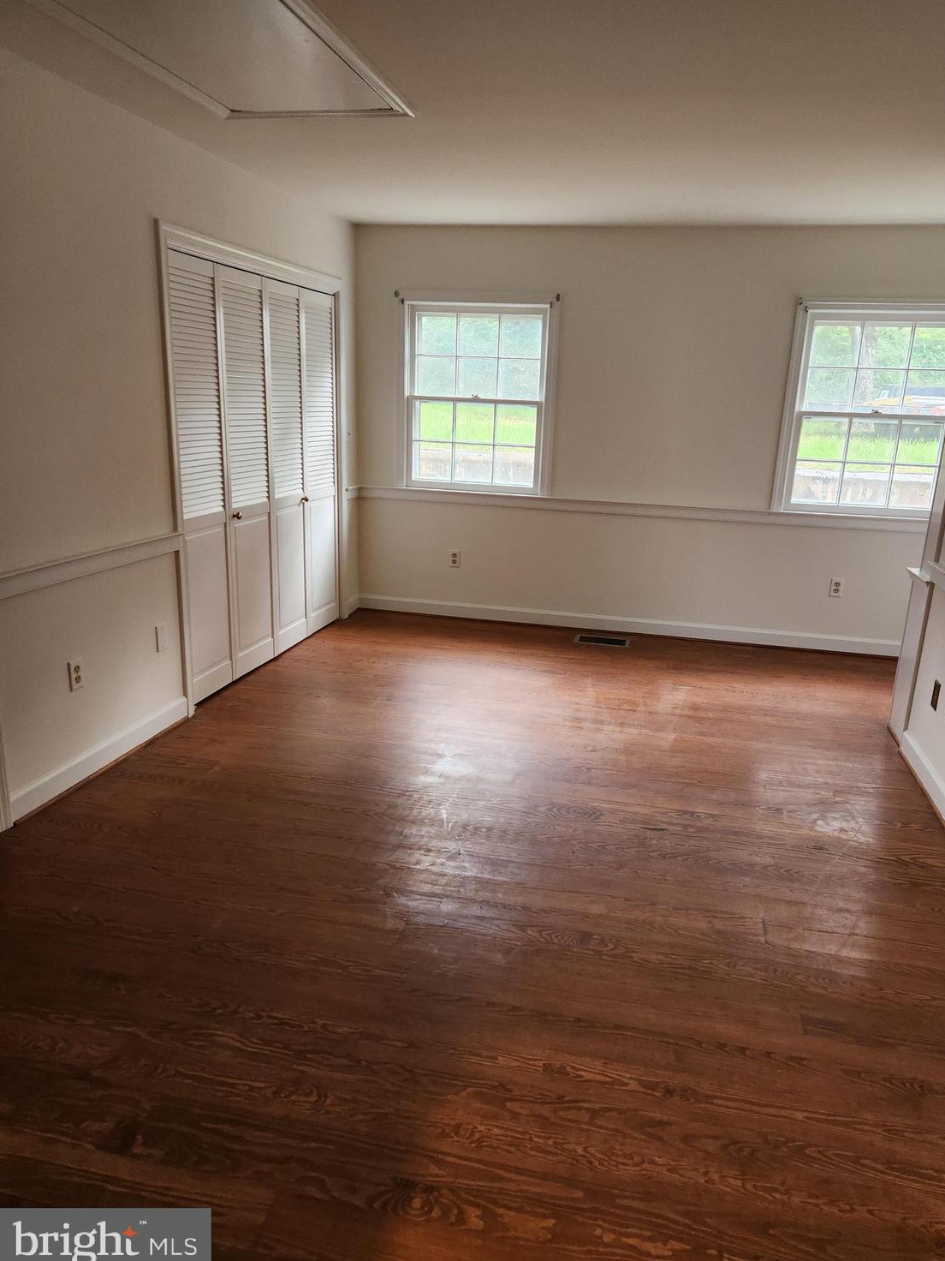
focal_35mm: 24
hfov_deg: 56.8
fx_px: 874
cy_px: 620
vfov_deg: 71.6
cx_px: 490
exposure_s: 1/120
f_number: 1.8
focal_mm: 5.4
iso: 200
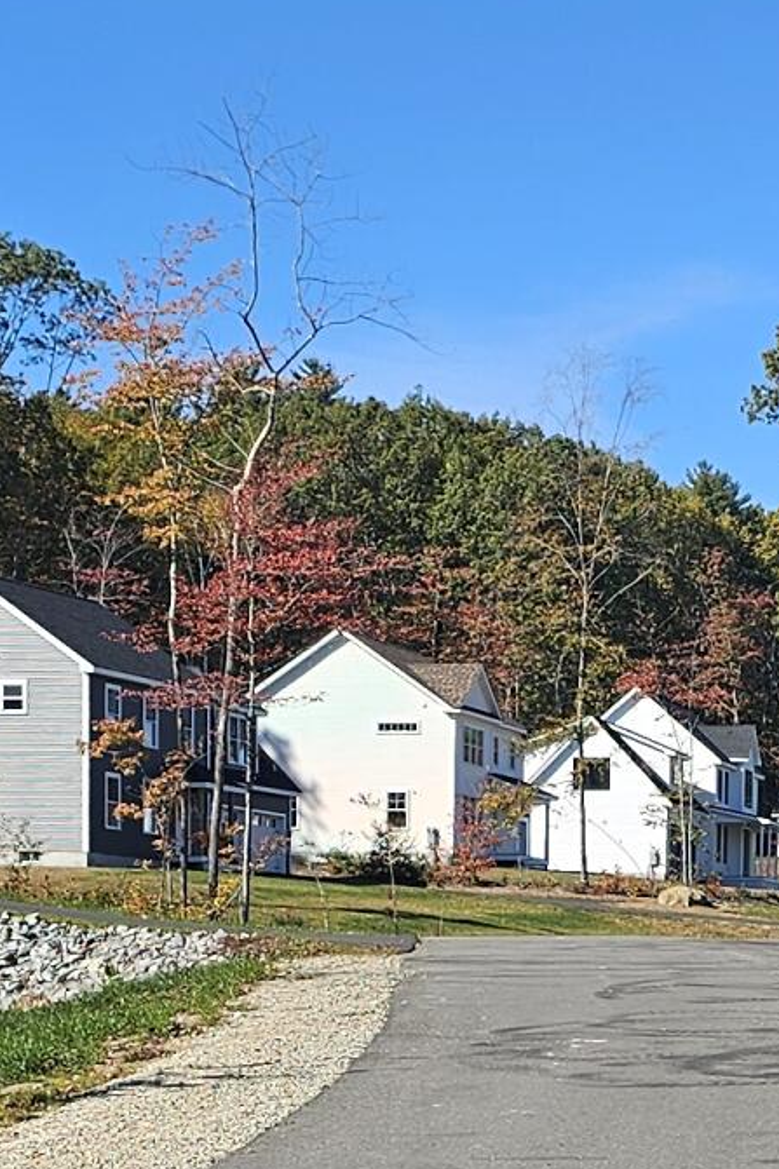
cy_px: 1326
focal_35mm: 107
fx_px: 3475
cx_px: 547
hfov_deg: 12.8
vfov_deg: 18.3
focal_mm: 6.3
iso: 10
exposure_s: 1/631
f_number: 1.7
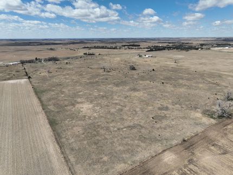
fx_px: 161
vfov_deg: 56.8
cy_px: 88
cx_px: 116
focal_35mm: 24
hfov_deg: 71.6
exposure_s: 1/2500
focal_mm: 12.29
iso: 100
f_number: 2.8
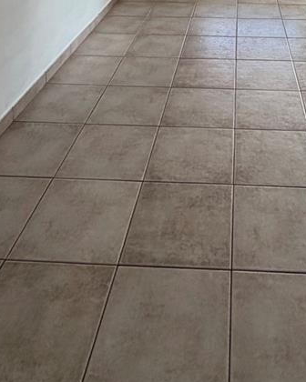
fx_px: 442
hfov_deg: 37.4
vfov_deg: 37.0
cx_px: 225
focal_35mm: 39
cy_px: -65
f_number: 2.2
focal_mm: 2.22
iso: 160
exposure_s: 1/121
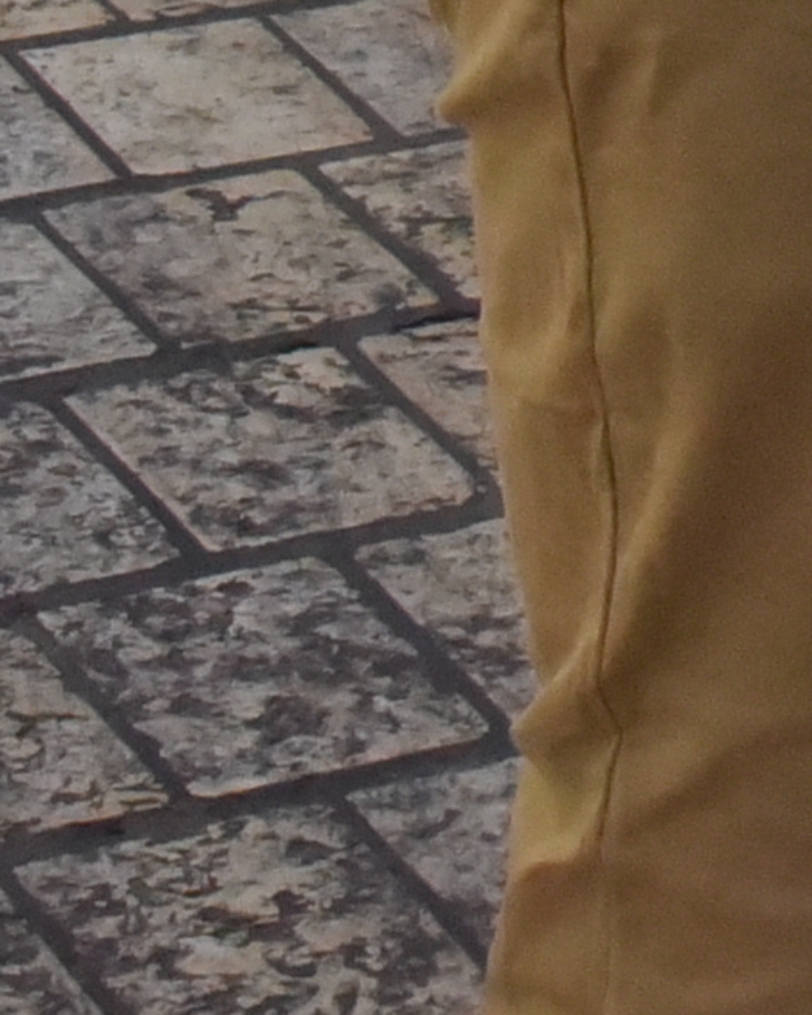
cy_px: -1443
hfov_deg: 6.2
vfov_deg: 7.4
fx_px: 7360
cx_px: 1578
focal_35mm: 245
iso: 2500
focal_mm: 31
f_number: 18
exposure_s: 1/1250
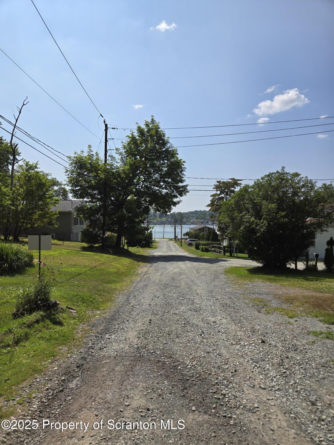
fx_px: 296
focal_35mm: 23
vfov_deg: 73.9
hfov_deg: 58.9
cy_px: 222
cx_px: 167
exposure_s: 1/3273
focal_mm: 5.4
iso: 25
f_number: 1.8
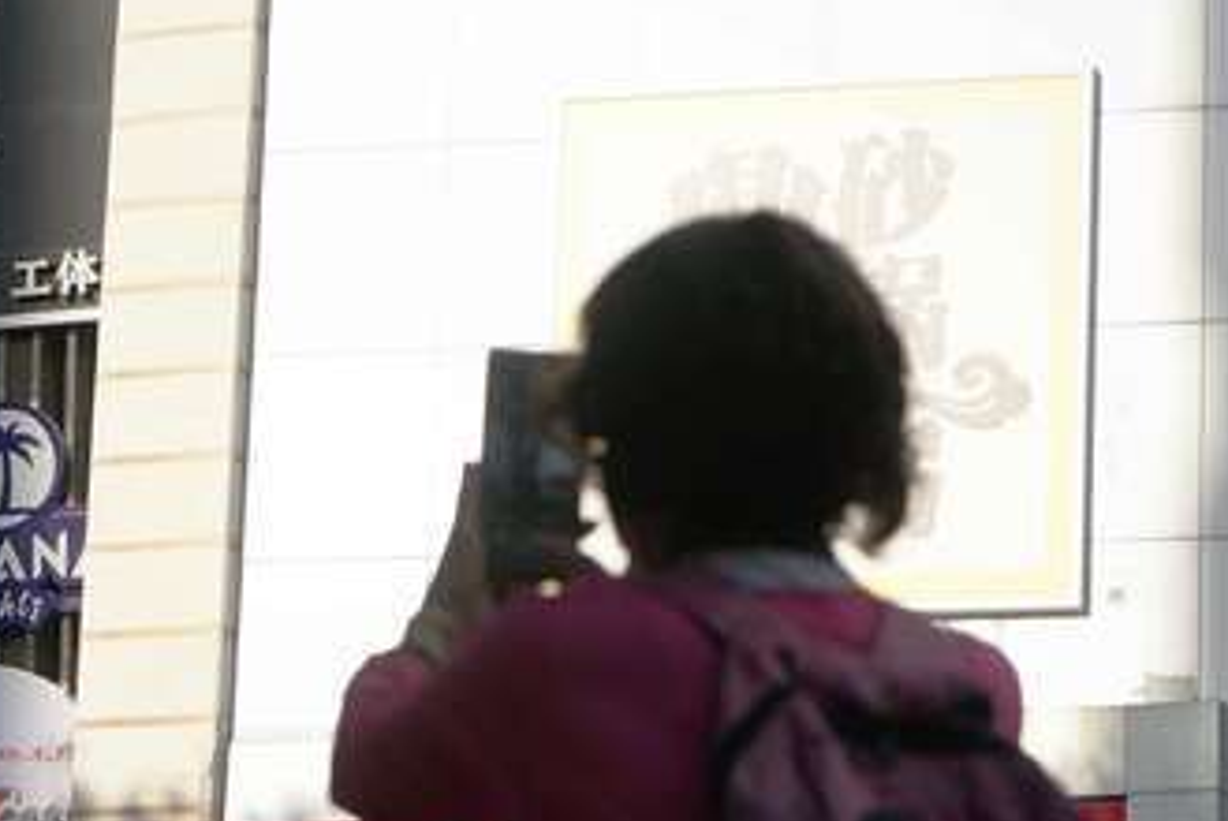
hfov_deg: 13.4
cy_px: 474
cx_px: 302
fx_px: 5223
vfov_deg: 9.0
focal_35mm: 153
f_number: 5.6
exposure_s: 1/250
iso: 100
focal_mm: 63
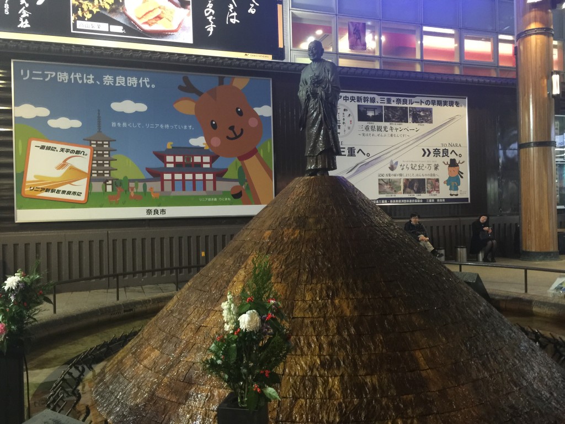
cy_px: 212
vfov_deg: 48.2
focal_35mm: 29
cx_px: 282
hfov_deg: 61.7
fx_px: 473
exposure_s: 1/10
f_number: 2.2
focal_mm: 4.15
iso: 100
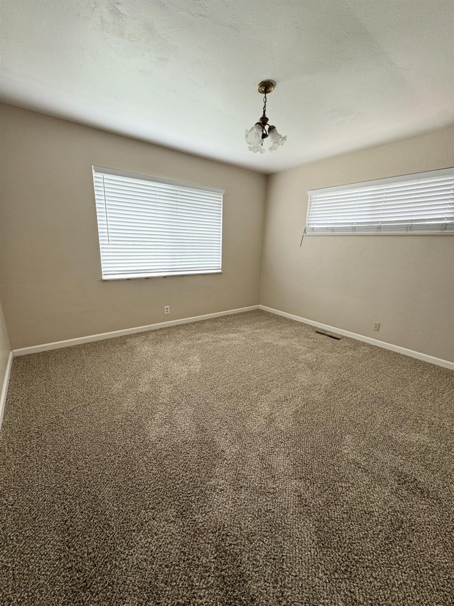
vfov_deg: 102.1
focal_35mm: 14
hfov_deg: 85.7
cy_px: 303
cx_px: 227
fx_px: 245
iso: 80
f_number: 2.2
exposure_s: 1/99
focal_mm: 2.22
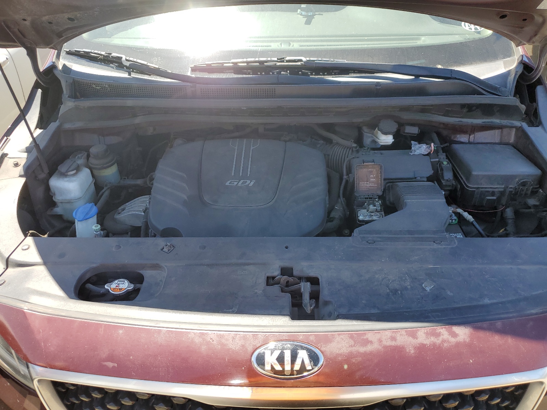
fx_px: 411
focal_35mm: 26
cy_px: 205
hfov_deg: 67.3
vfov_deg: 53.1
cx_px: 274
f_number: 1.5
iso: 50
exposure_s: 1/667
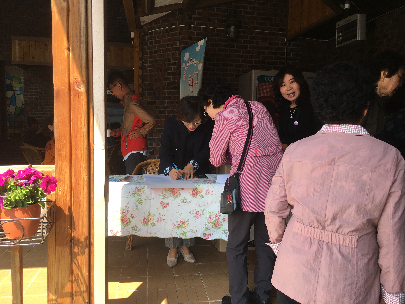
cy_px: 152
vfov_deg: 48.2
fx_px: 339
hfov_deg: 61.7
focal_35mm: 29
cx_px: 202
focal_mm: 4.15
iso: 25
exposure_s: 1/273
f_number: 2.2
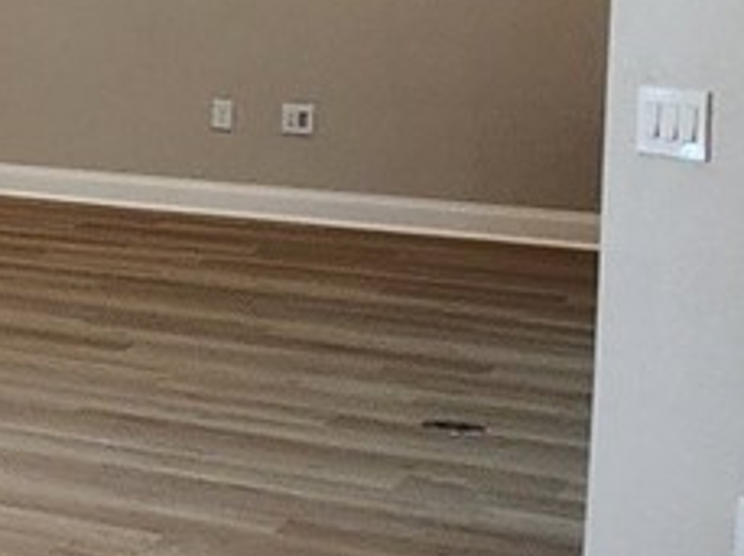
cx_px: -835
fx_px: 1953
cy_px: 59
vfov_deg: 16.0
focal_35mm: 91
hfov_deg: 15.8
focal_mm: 2.2
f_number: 2.2
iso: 160
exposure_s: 1/60
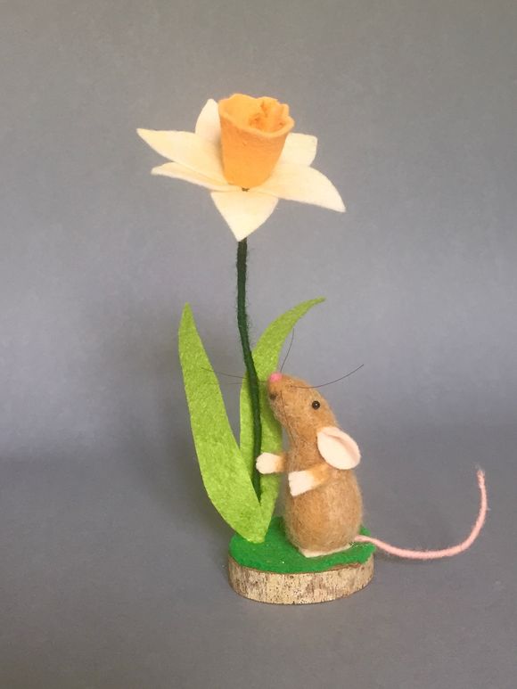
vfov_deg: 61.7
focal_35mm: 29
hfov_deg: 48.2
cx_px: 258
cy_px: 344
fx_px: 577
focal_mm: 4.15
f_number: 2.2
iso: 100
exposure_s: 1/33
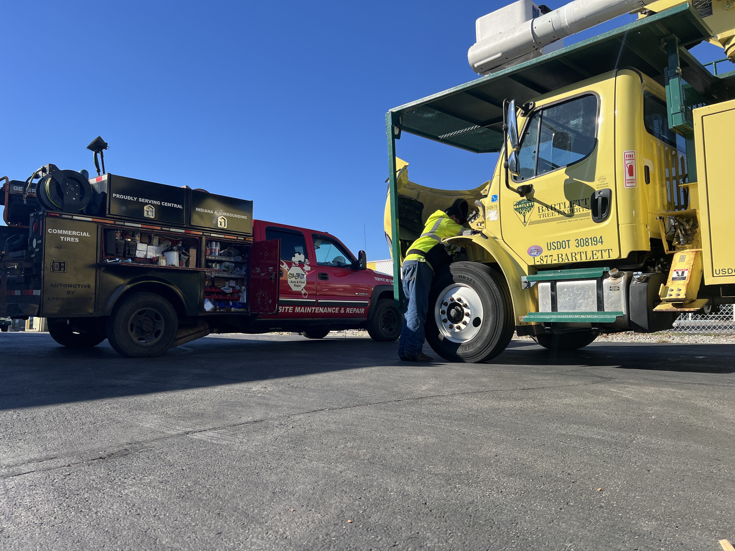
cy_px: 276
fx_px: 552
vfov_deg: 53.1
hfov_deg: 67.3
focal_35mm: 26
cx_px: 368
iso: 50
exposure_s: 1/2457
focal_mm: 5.7
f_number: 1.5
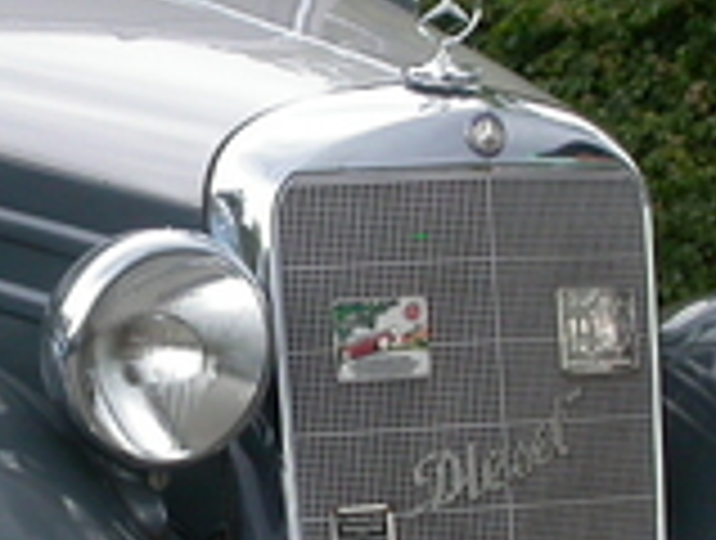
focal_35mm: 207
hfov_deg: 9.5
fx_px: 4291
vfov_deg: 7.2
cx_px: 104
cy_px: 315
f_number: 5.4
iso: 100
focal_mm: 11.5
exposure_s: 1/208
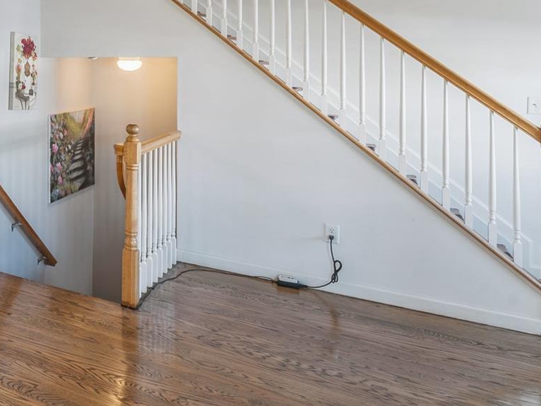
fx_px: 562
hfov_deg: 38.3
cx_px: -107
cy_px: 65
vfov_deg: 37.8
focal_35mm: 36
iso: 100
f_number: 11
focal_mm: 14
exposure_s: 1/1.67
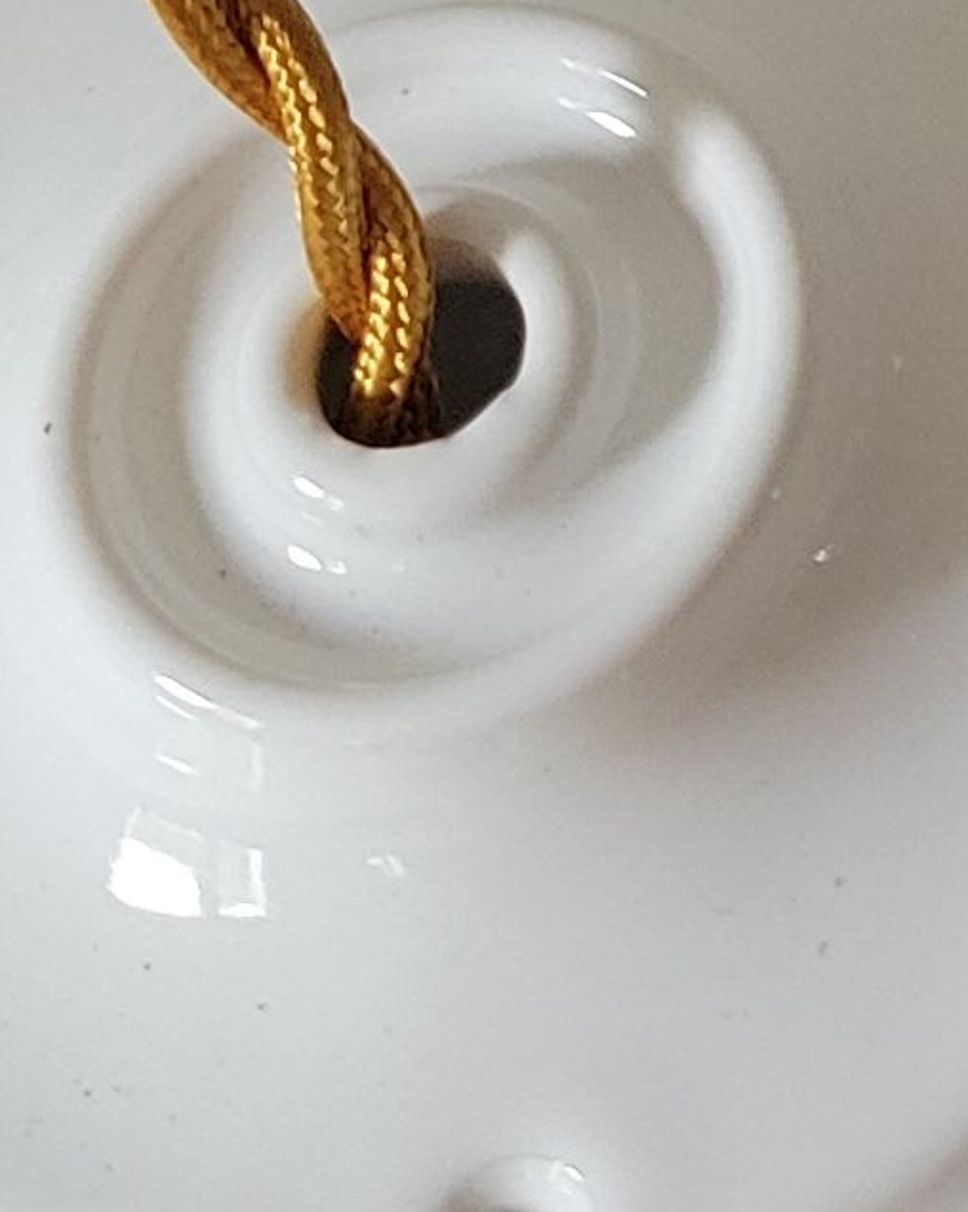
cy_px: -753
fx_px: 5771
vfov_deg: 11.4
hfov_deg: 9.0
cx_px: 1978
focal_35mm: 161
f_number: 1.8
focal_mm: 5.4
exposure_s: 1/100
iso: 320
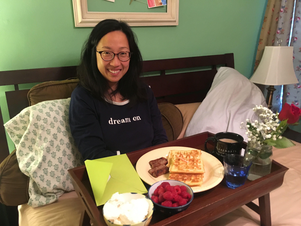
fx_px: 252
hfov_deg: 61.7
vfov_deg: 48.2
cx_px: 150
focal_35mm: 29
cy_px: 113
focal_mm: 4.15
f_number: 2.2
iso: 200
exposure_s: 1/20
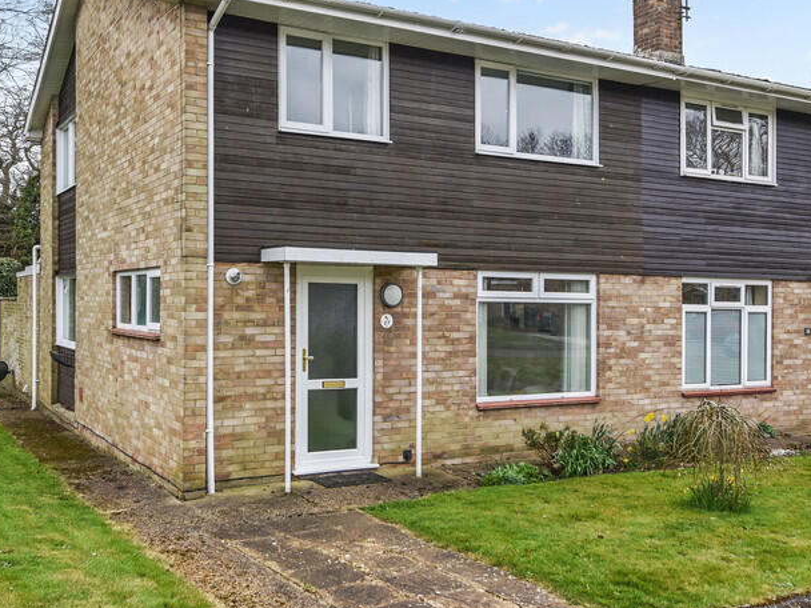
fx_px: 797
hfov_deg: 53.7
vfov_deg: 41.6
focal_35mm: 34
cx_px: 345
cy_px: 248
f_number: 7.1
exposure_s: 1/800
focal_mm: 21
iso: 400
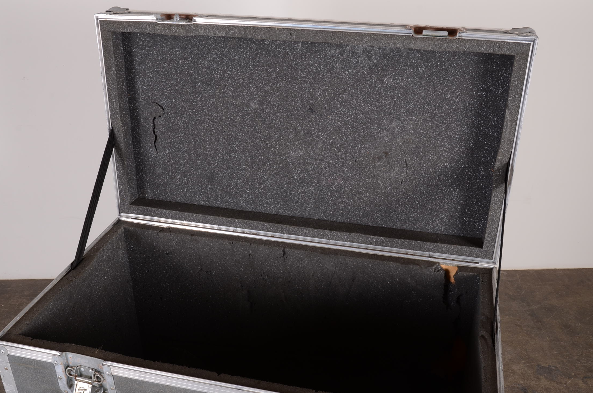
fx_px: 608
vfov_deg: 35.8
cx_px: 292
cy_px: 211
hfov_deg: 52.0
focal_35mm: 37
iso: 160
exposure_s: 1/80
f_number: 11
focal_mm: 22
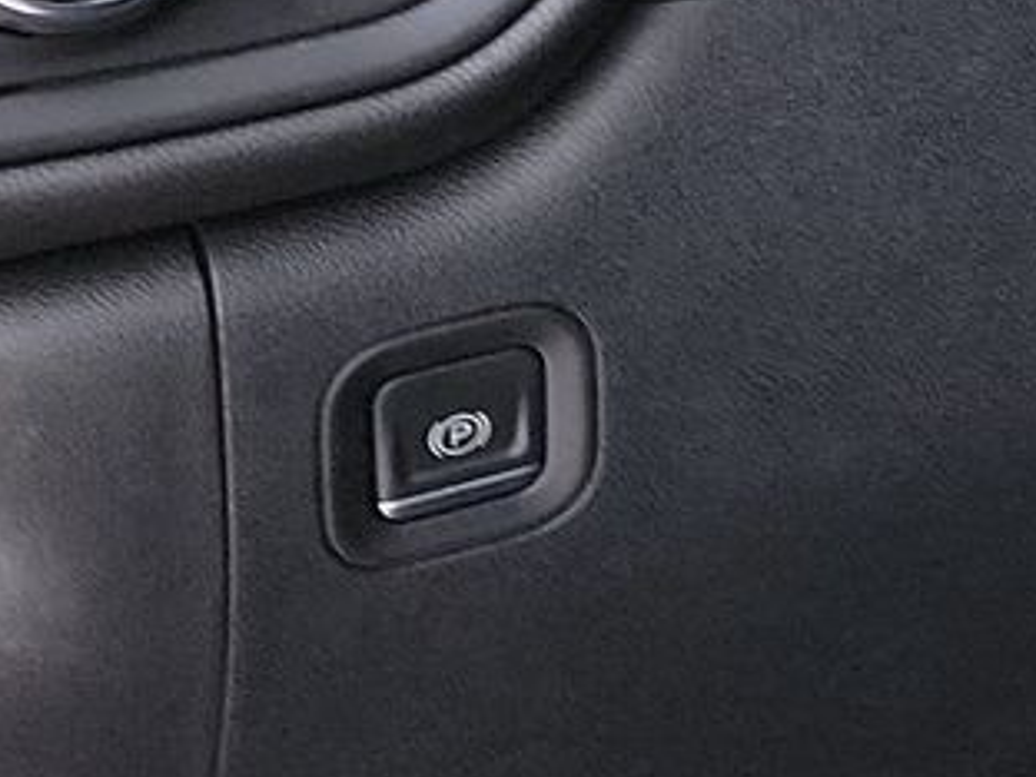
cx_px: 2487
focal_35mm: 123
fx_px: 3681
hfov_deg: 12.5
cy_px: -604
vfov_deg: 11.2
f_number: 1.8
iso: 140
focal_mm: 6.7
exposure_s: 1/59
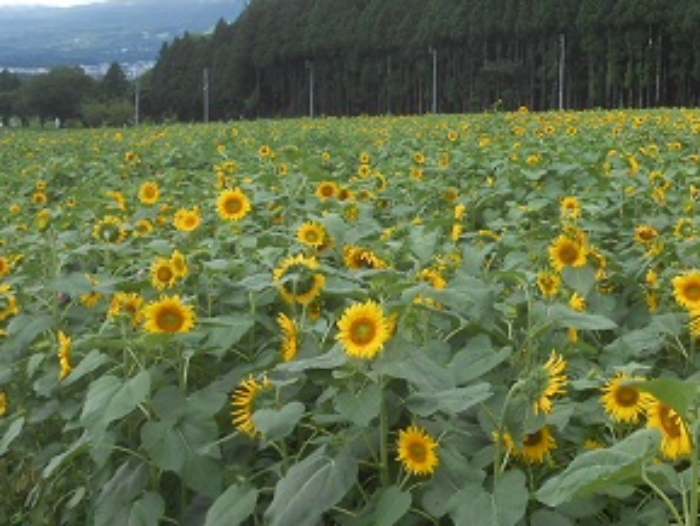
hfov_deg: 34.1
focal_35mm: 54
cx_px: 591
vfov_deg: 26.7
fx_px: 1092
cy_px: 136
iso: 80
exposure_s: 1/400
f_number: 3.5
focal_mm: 4.6
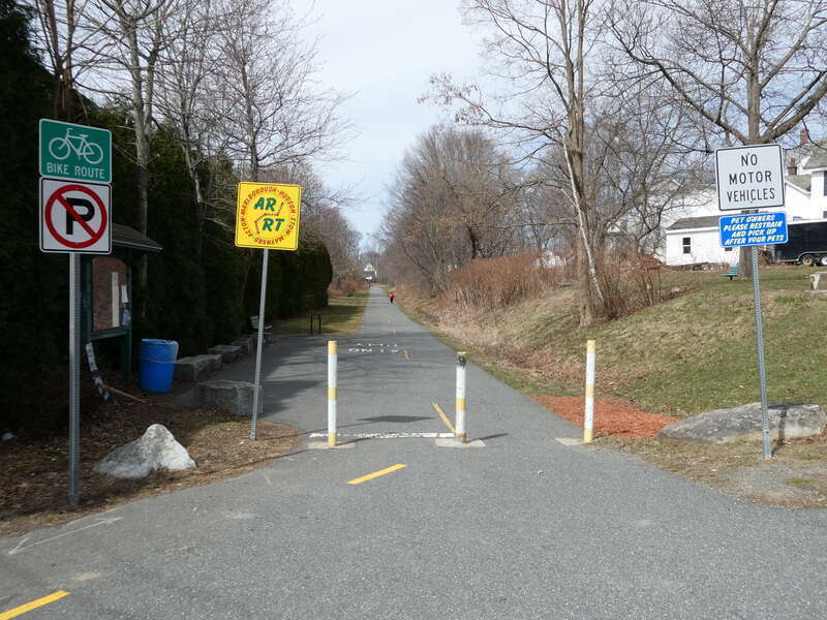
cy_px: 310
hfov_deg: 58.4
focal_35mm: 31
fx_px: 741
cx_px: 414
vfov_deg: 45.4
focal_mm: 5.4
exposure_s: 1/800
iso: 80
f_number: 3.5
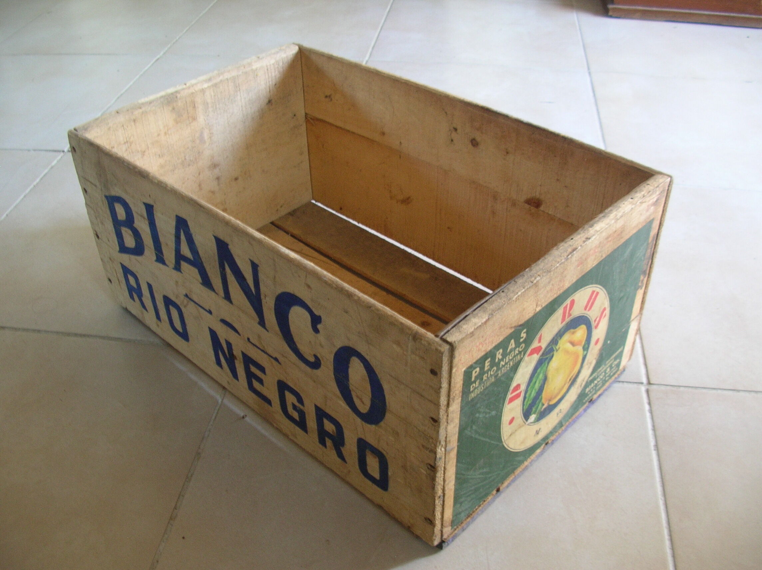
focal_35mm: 35
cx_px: 381
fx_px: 770
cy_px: 285
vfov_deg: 40.6
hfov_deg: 52.7
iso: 79
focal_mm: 5.8
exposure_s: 1/6
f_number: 2.8
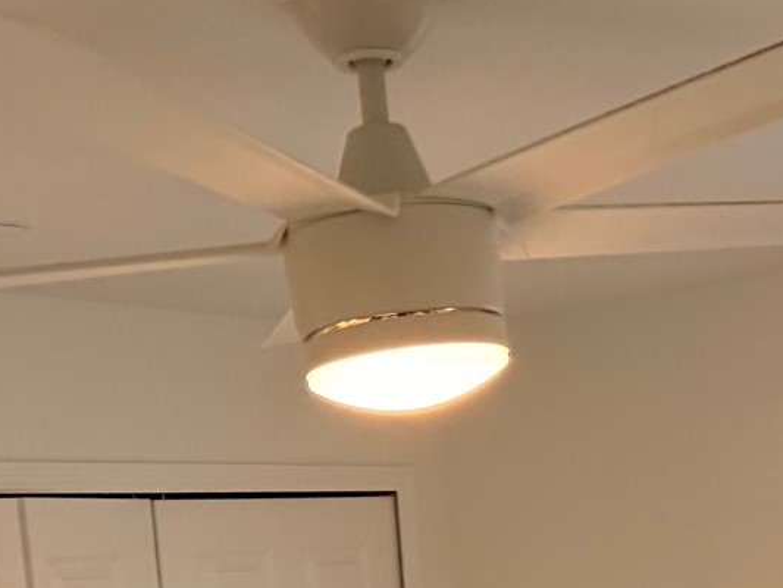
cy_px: 782
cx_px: 461
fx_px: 1629
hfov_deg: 27.0
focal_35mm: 72
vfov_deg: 18.8
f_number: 1.78
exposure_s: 1/60
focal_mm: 6.76
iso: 400
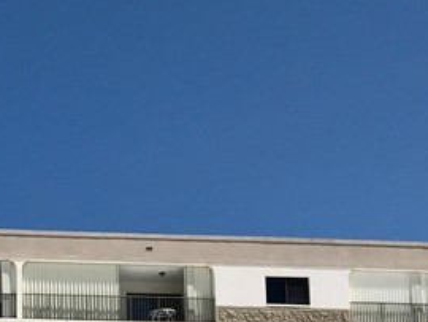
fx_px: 1312
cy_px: 519
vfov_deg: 13.0
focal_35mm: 106
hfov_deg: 17.4
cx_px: -120
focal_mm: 3.99
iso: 20
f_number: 1.8
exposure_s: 1/6849
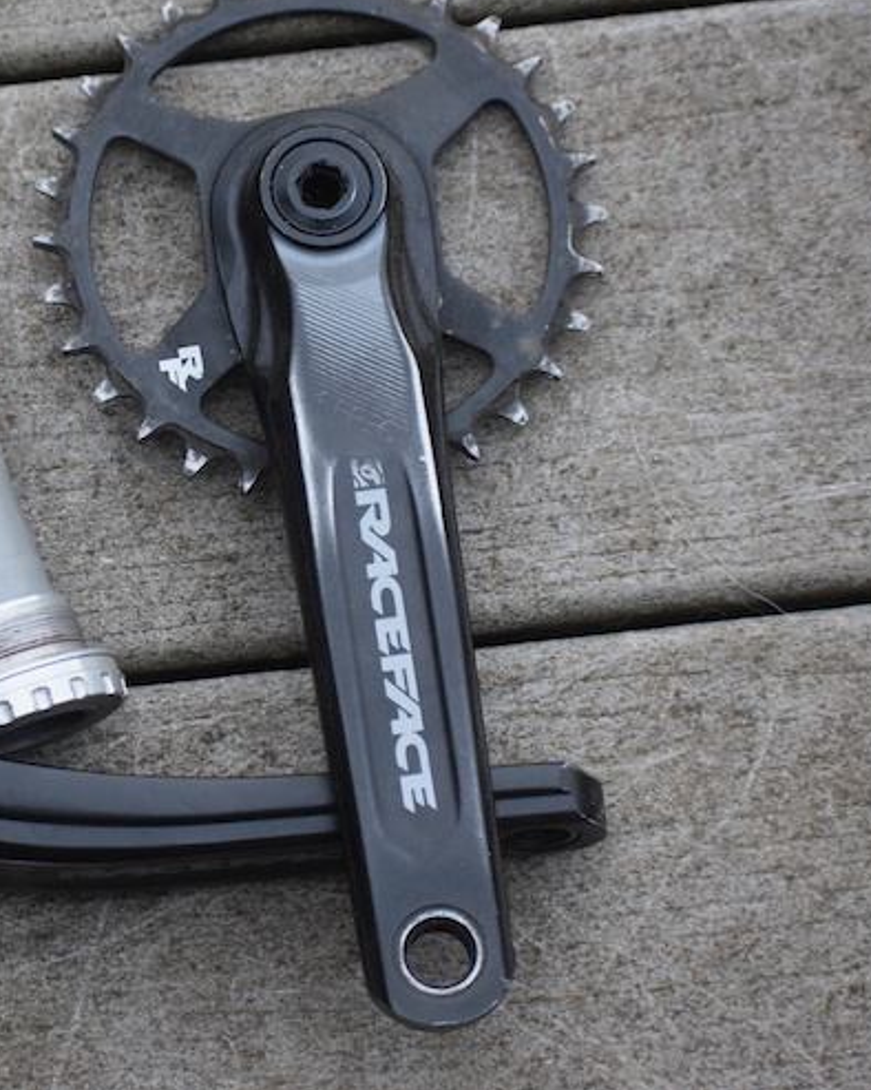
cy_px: 507
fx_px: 5159
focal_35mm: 160
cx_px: 159
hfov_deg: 9.6
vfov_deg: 12.1
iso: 2800
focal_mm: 70
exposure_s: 1/125
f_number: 4.5
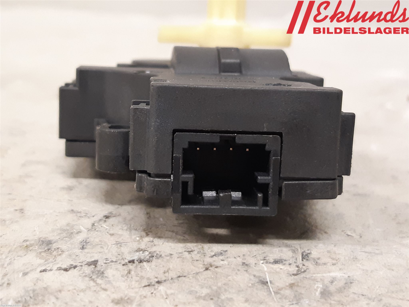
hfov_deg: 67.3
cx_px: 204
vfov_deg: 53.1
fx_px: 307
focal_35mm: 26
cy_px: 154
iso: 200
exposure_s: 1/25
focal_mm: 3.93
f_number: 1.7
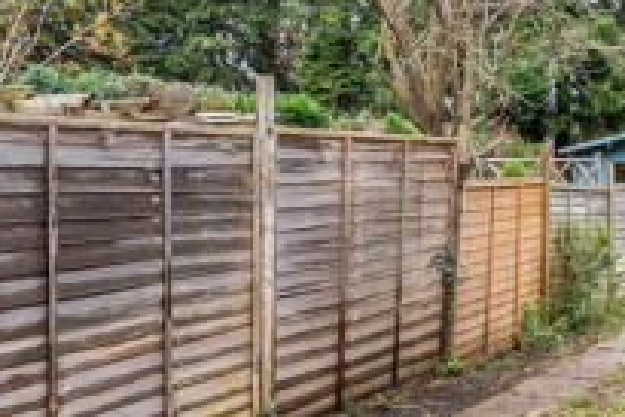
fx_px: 886
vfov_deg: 26.5
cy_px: 172
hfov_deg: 34.2
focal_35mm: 51
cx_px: 668
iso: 2000
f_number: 7.1
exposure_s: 1/250
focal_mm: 16
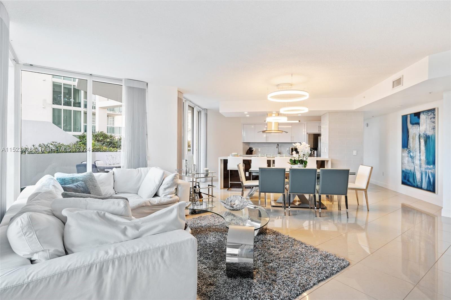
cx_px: 226
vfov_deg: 67.3
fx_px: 225
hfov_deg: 90.1
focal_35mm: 18
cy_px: 150
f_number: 8
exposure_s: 1/4
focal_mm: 18
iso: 200
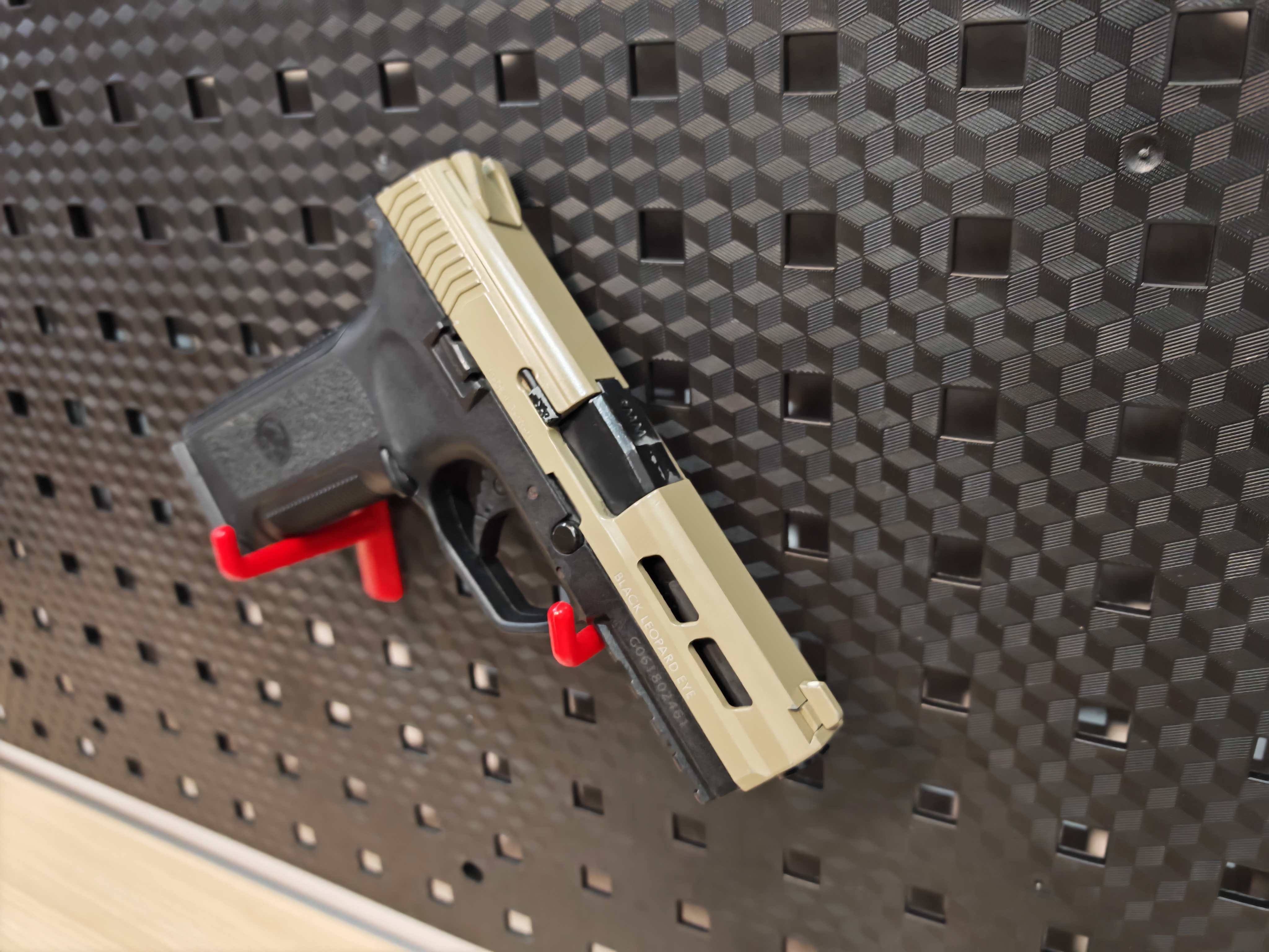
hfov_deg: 71.6
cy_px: 476
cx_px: 634
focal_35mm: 24
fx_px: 880
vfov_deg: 56.8
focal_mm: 6.83
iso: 500
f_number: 2
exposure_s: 1/50
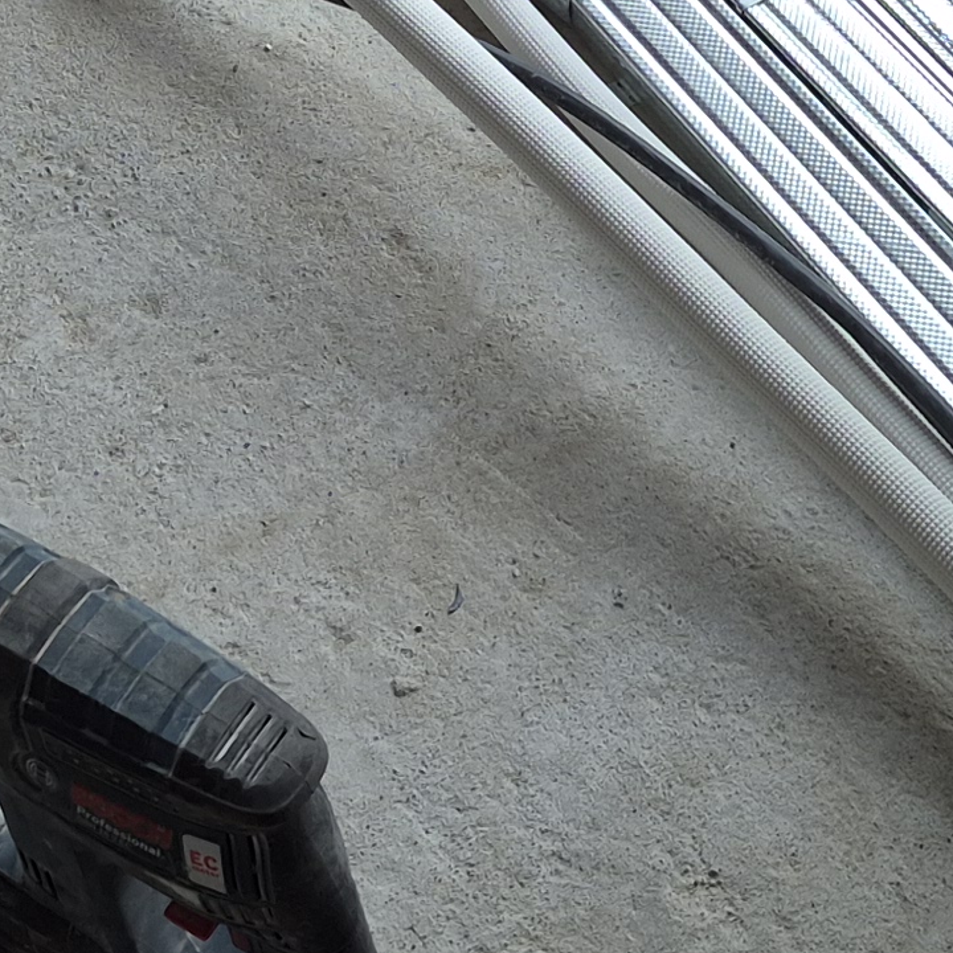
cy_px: -557
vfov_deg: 14.2
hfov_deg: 15.4
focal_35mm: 113
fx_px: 3520
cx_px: 369
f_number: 1.8
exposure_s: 1/162
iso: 25
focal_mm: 5.4
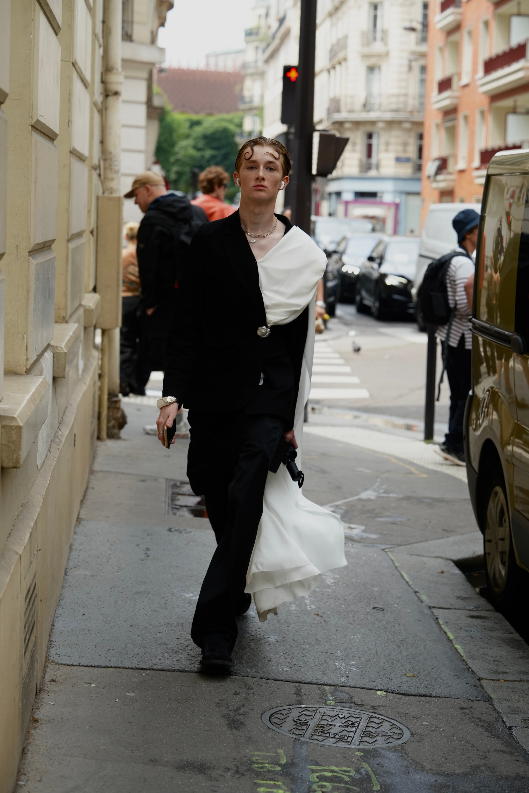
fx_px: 1829
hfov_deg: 16.5
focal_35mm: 83
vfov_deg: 24.5
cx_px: 264
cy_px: 396
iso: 200
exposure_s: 1/320
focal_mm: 83
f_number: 5
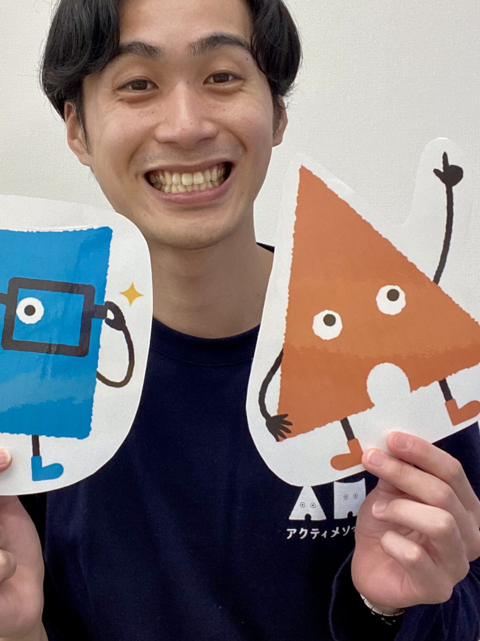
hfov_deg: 34.2
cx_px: 194
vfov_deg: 44.5
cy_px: 250
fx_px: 777
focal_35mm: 42
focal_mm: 2.71
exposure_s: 1/60
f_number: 2.2
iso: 200
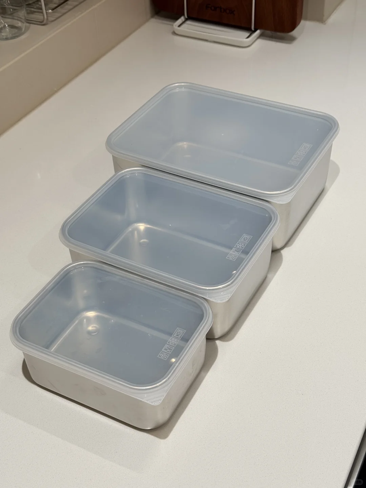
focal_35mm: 48
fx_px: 677
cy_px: 244
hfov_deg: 30.3
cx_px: 183
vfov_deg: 39.7
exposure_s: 1/121
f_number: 1.78
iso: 50
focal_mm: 6.76
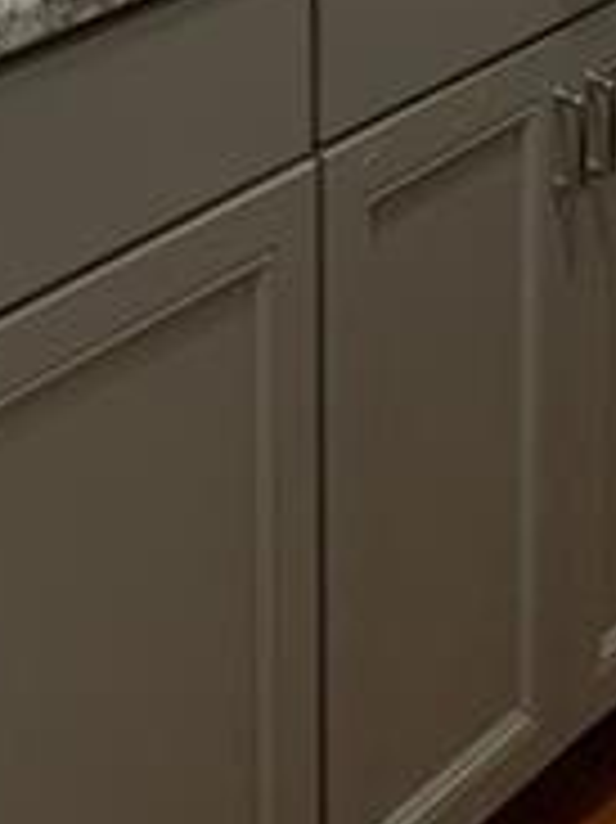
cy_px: -387
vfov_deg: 15.1
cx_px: -67
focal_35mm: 122
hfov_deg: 11.9
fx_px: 2898
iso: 64
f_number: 1.8
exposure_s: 1/73
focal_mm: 3
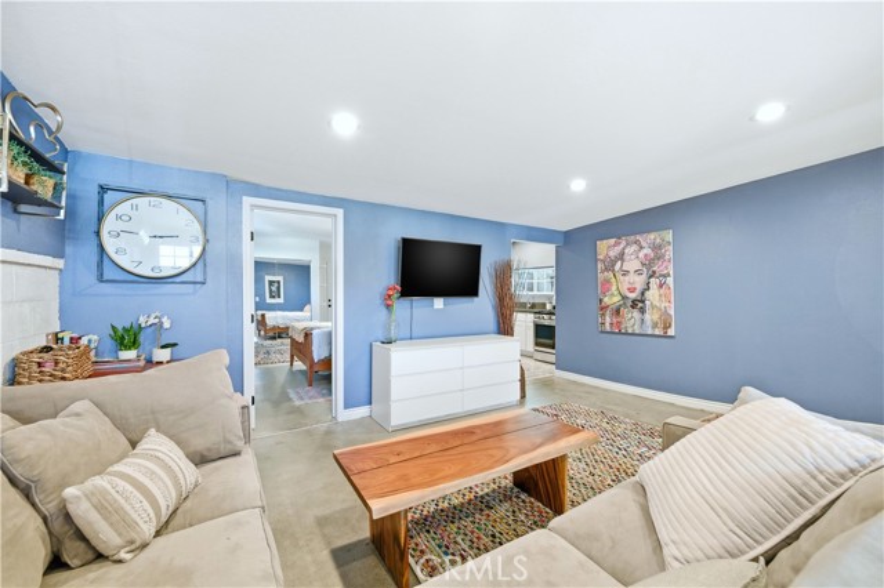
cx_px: 442
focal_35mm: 14
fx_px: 344
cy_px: 294
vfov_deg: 81.1
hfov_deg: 104.3
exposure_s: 1/125
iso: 1250
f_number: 5.6
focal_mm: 14
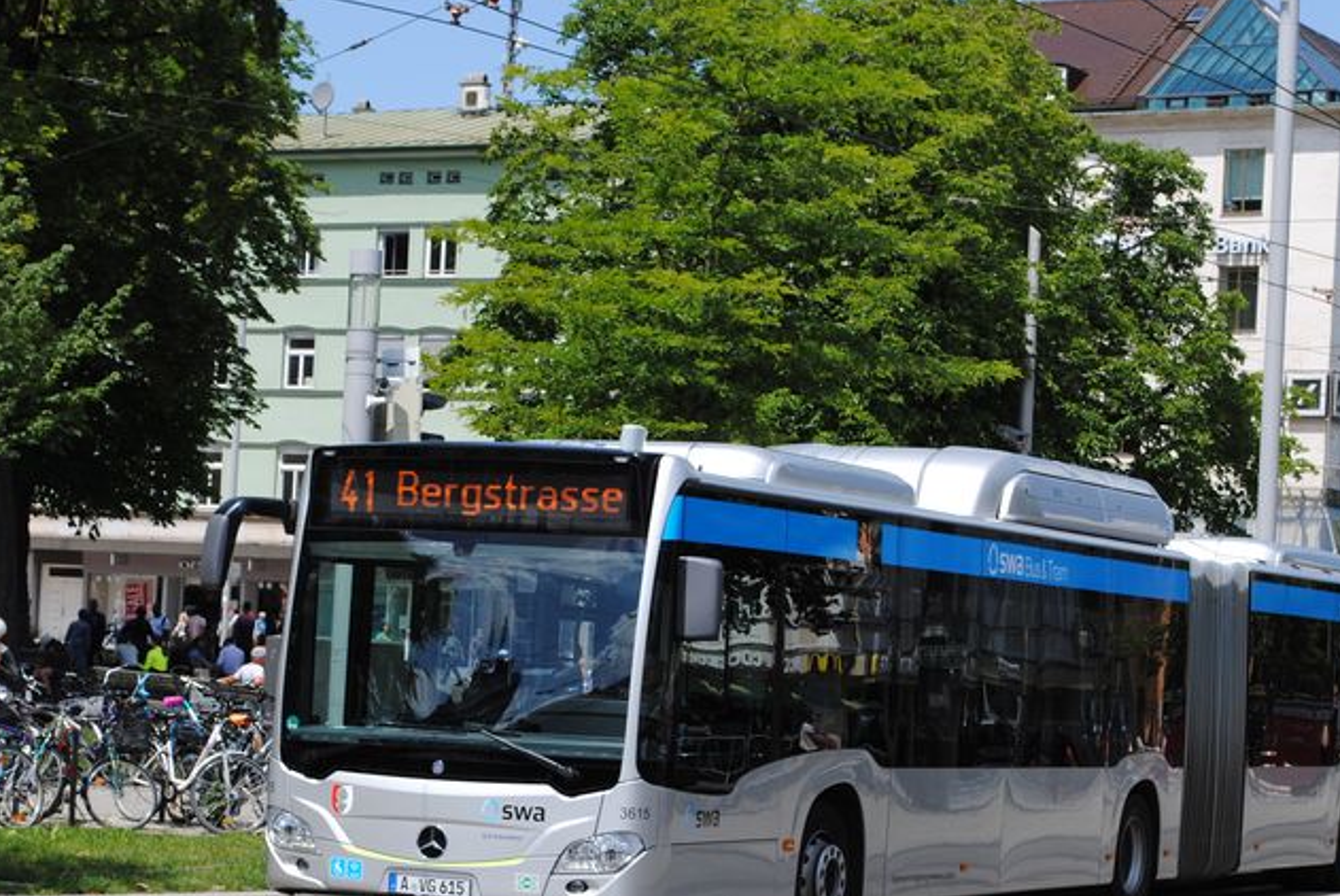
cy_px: 548
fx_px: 3190
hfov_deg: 23.7
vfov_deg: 16.0
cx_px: 756
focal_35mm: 86
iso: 100
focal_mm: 45
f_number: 8
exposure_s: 1/250
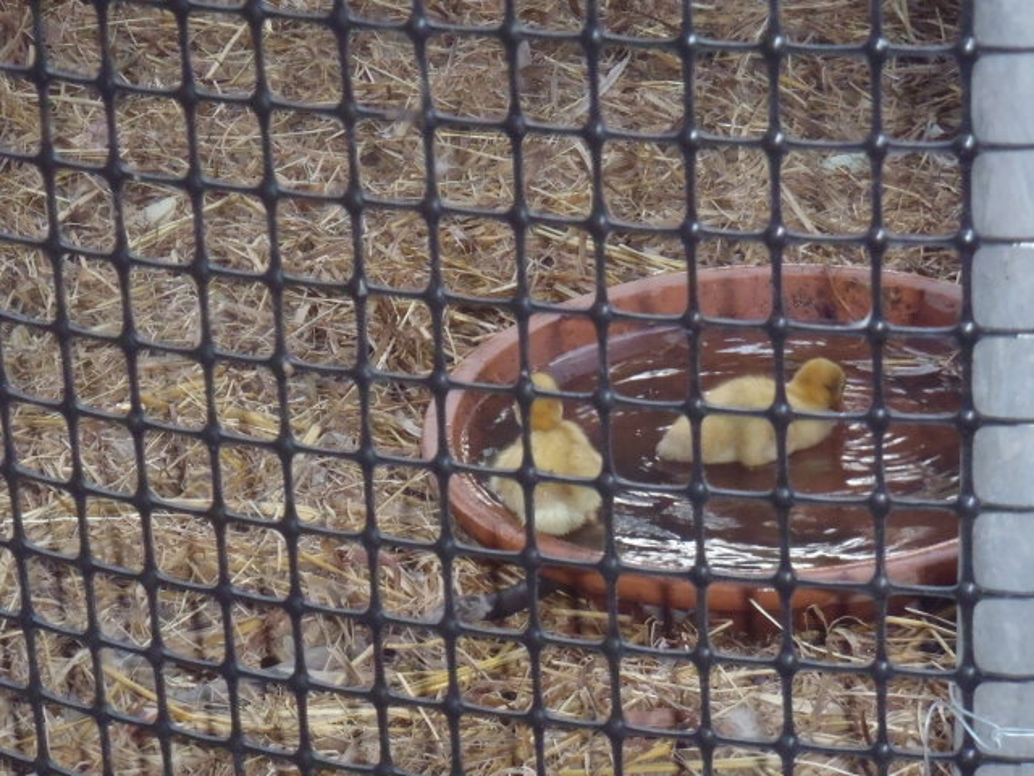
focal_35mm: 140
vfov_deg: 10.6
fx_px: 4182
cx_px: 517
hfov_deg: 14.1
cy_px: 388
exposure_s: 1/125
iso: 640
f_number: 5.9
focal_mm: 25
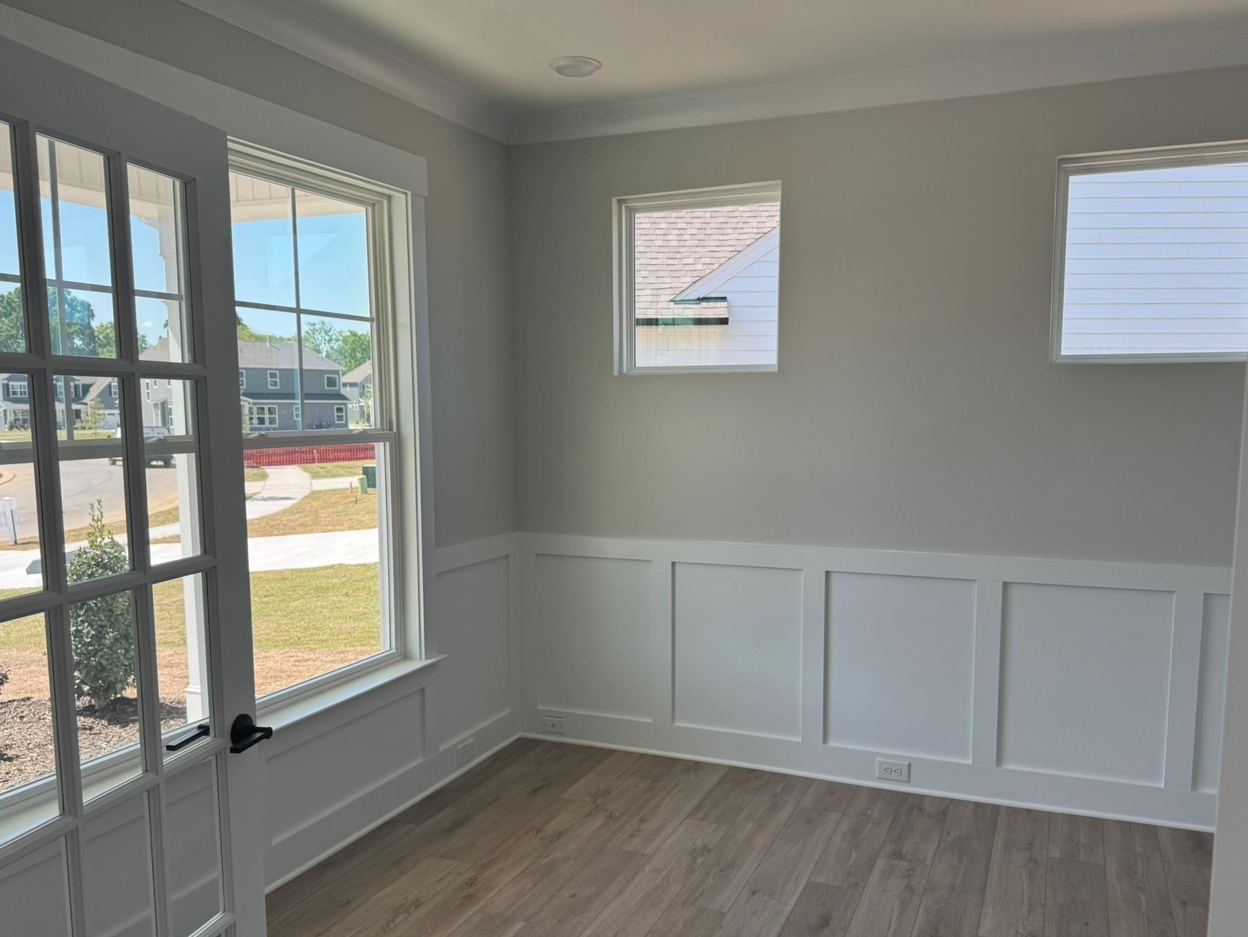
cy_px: 534
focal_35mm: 28
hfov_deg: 63.4
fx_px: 1010
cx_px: 651
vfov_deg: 49.6
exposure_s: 1/639
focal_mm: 6.76
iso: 80
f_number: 1.78
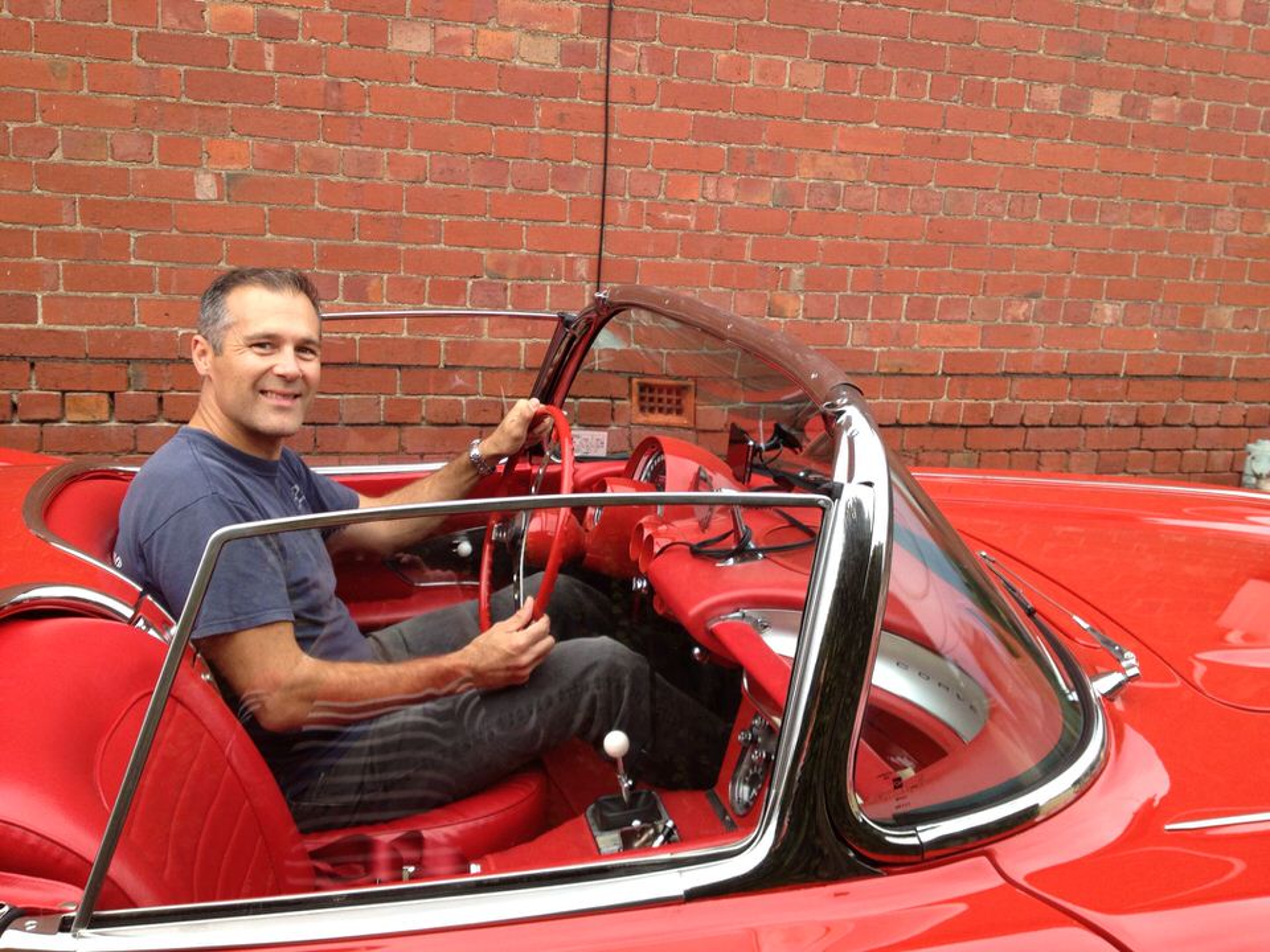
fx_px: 1284
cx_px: 635
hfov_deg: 52.6
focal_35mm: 35
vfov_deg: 40.7
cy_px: 476
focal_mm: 4.28
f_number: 2.4
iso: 50
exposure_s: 1/158
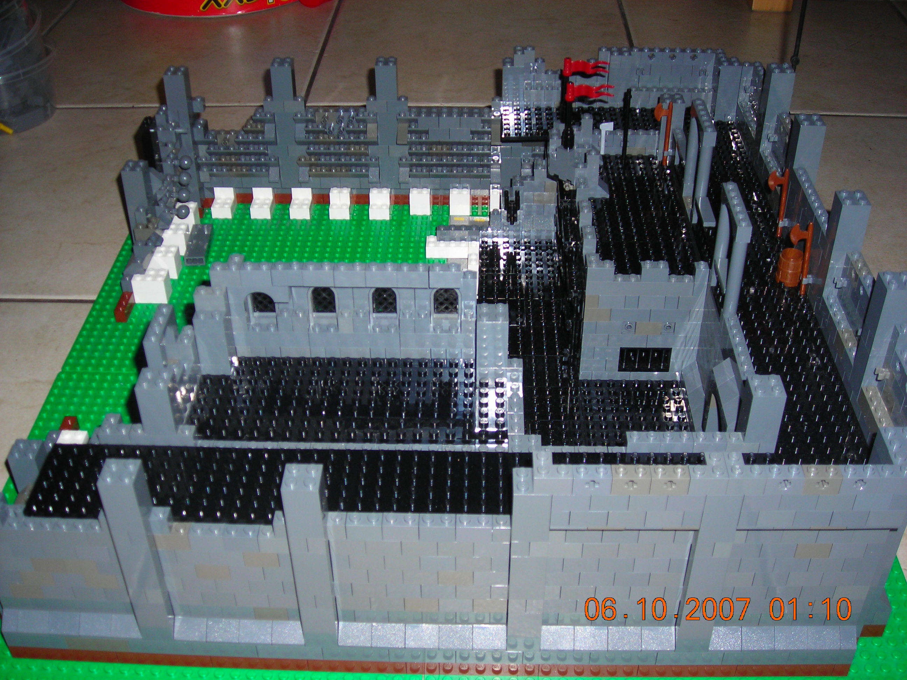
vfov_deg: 35.1
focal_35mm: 41
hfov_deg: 45.8
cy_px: 340
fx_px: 1074
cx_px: 454
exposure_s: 1/60.1
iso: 50
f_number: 3.3
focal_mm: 6.8
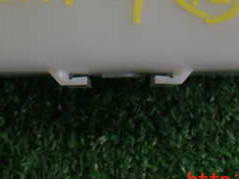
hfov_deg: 26.0
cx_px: 114
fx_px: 518
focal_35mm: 75
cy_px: -30
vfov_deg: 18.7
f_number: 2.3
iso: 200
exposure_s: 1/125
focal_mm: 5.4
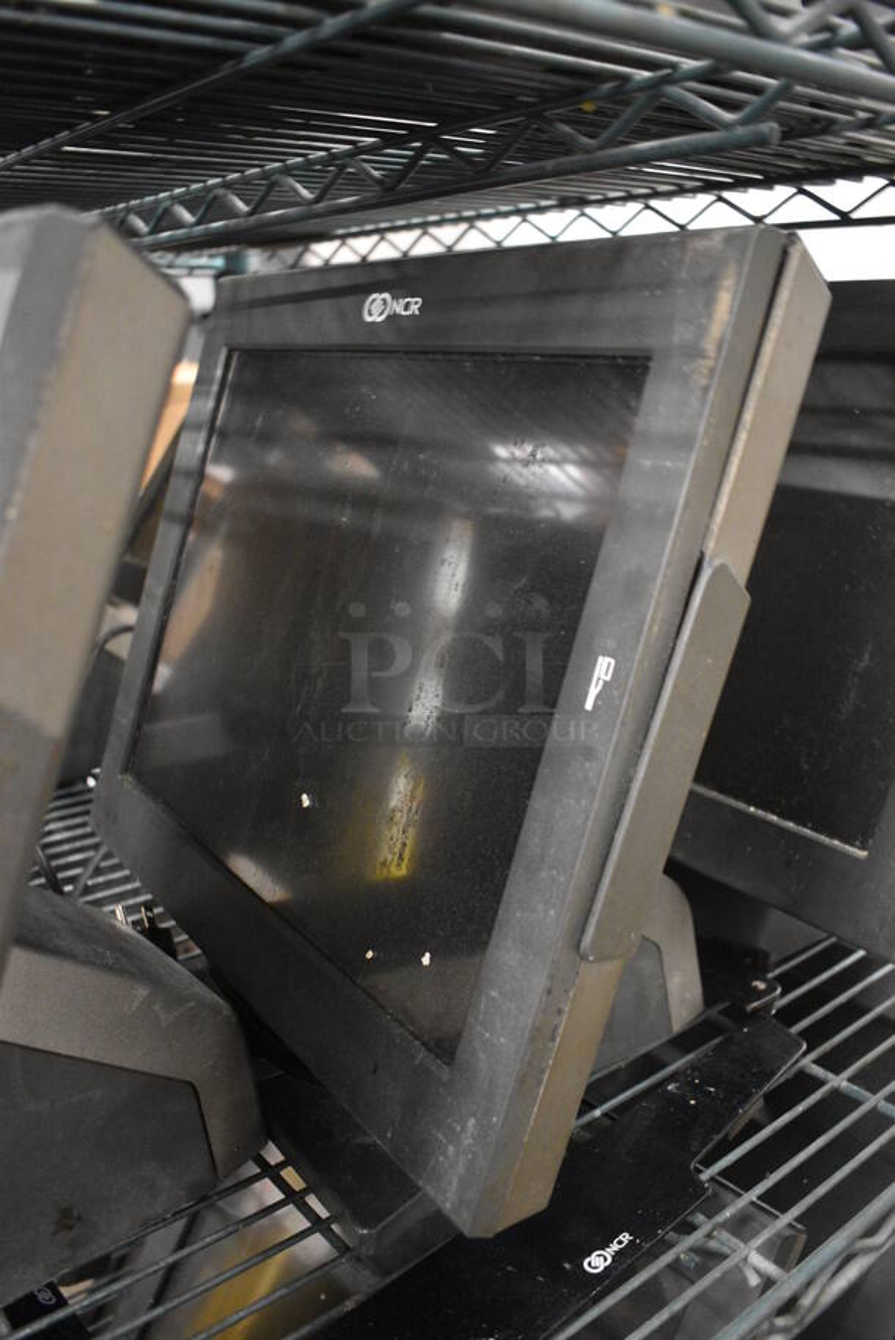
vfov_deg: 61.9
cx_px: 448
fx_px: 1117
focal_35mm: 30
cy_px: 670
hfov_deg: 43.7
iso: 3200
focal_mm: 20
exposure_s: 1/20
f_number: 3.5
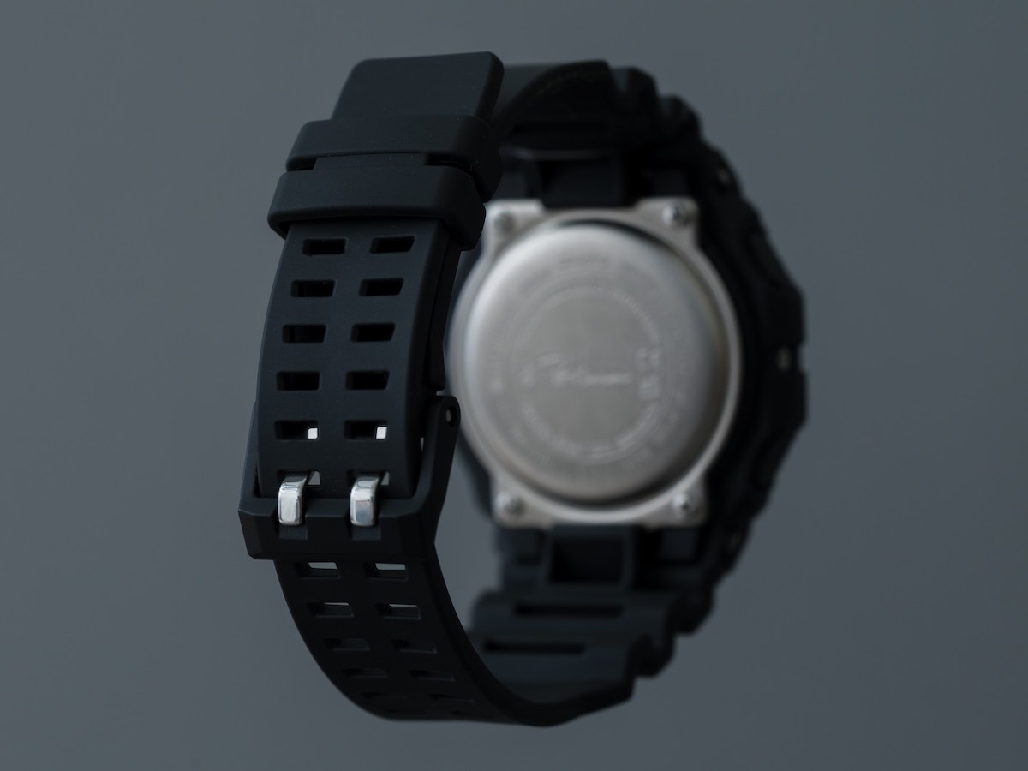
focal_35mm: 94
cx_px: 514
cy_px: 386
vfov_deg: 15.7
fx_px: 2792
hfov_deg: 20.9
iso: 100
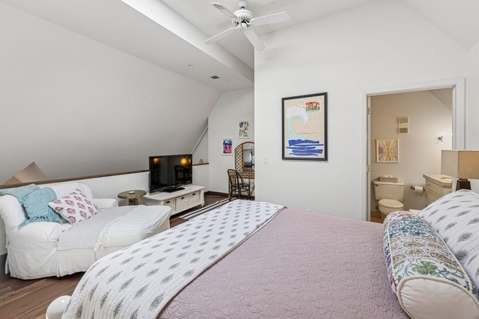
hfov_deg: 100.4
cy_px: 152
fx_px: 200
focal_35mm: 15
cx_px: 247
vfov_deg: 77.3
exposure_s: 1/250
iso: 400
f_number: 8
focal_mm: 14
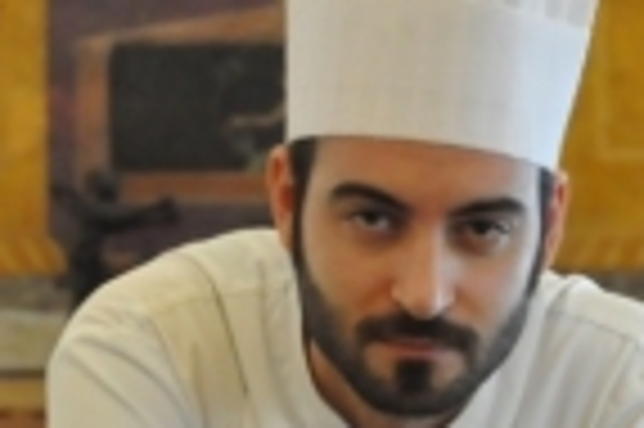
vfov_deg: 5.0
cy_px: 284
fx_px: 4860
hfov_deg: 7.6
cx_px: 401
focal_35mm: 272
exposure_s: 1/90
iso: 3200
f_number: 4.8
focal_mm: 52
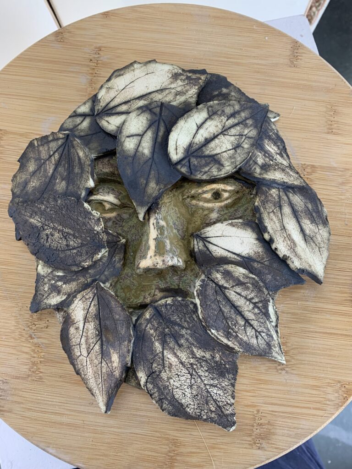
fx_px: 353
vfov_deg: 67.3
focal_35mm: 26
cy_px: 234
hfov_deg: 53.1
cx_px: 176
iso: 100
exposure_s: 1/108
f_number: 1.8
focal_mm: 4.25
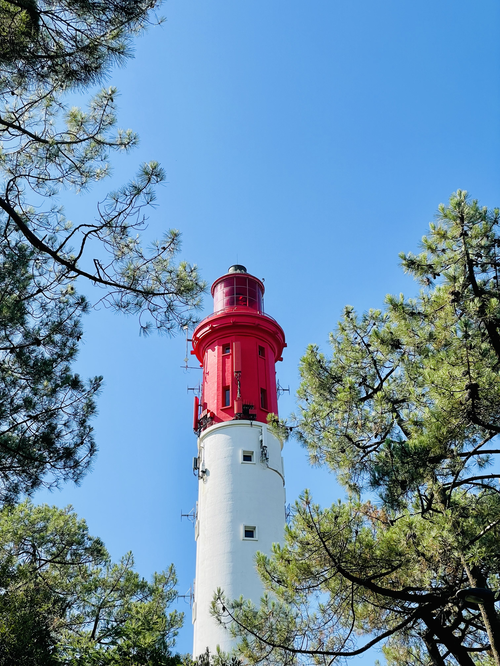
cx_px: 250
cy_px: 333
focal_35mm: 52
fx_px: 1001
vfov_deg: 36.8
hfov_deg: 28.0
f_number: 2
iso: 25
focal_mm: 6
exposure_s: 1/1170
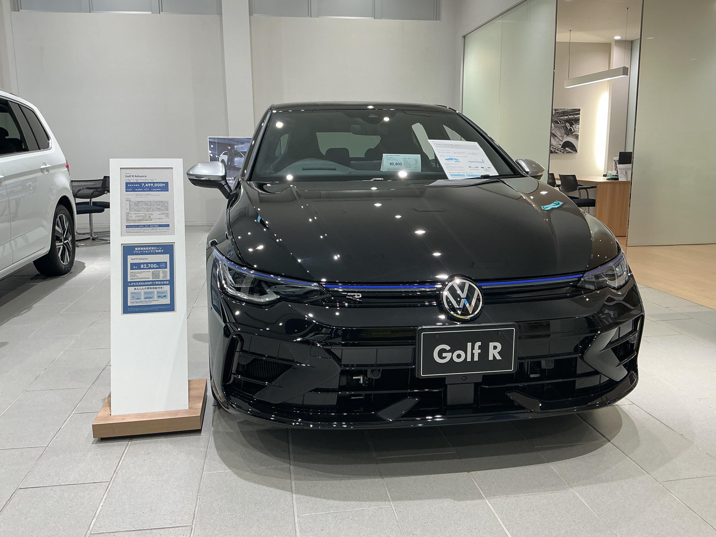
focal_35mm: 29
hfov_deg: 61.7
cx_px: 358
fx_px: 600
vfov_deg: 48.2
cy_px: 268
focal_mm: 3
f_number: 1.8
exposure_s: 1/60
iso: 50
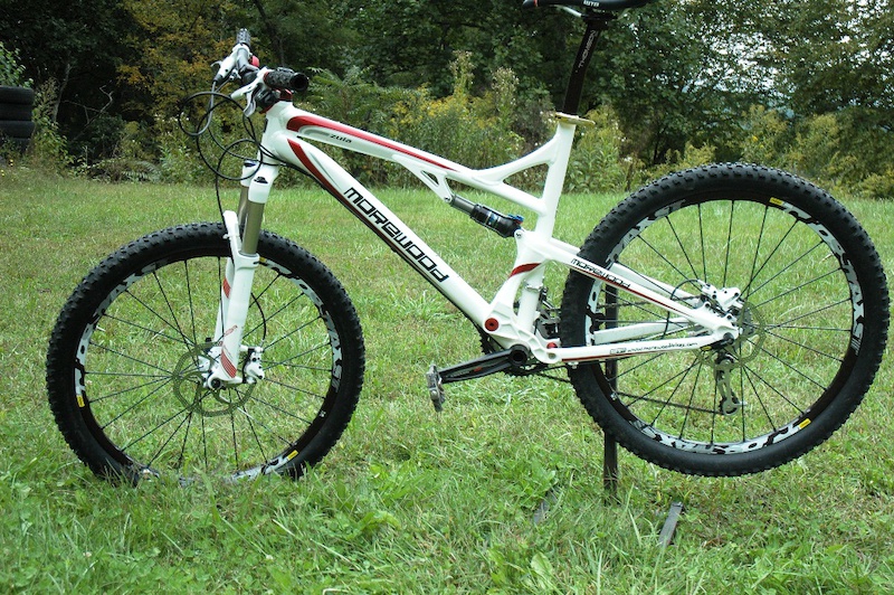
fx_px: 1079
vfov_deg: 30.8
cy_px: 298
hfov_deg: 45.0
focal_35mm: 44
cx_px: 447
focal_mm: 29
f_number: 4
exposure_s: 1/400
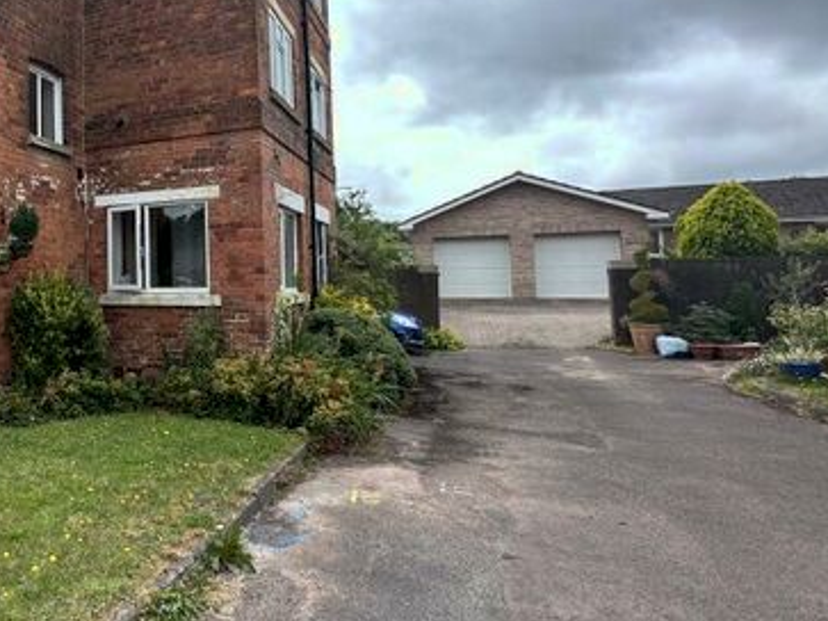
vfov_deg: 50.9
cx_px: 80
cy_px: 239
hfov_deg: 56.3
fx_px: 646
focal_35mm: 27
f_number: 2.2
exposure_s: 1/185
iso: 40
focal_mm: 2.22
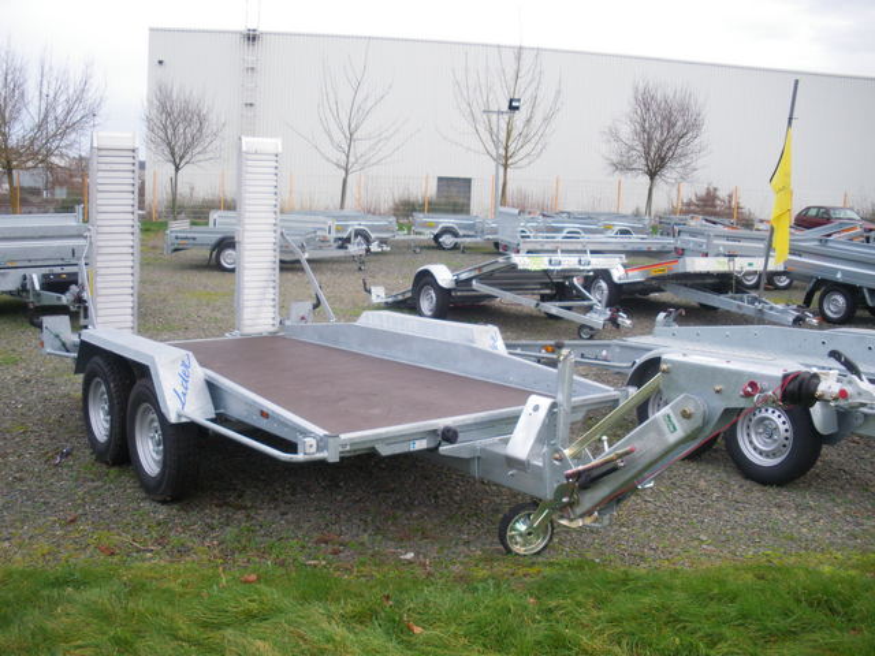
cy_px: 328
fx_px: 910
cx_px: 438
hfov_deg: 51.4
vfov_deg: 39.7
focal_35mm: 36
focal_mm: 6.3
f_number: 3.5
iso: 200
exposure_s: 1/50
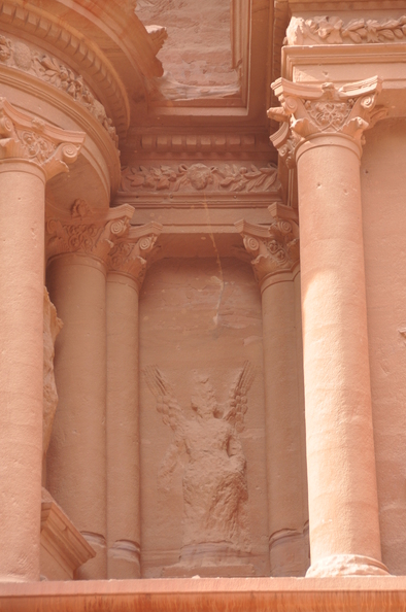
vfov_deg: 11.7
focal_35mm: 176
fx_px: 2980
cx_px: 210
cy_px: 320
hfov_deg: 7.8
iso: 250
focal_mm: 105
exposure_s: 1/200
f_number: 5.3
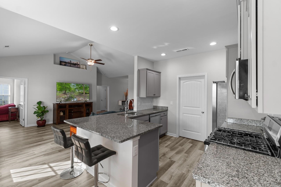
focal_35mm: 15
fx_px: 117
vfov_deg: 77.3
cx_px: 140
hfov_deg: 100.4
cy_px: 94
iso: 100
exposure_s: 1/10
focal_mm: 10
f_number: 4.5
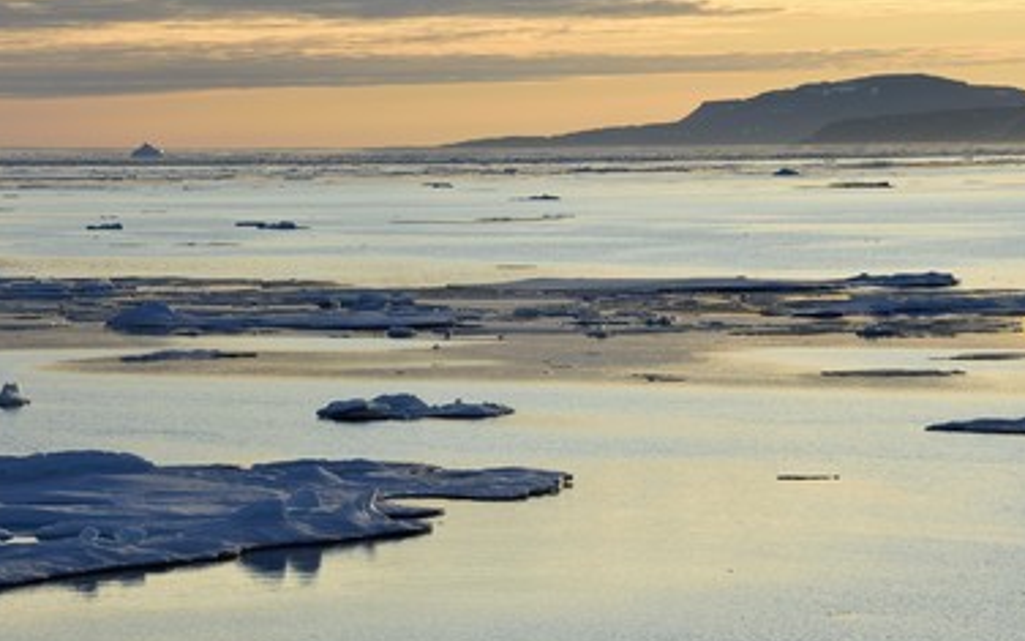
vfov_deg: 6.4
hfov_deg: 10.2
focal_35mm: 205
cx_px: 521
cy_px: 338
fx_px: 5727
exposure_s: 1/250
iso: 200
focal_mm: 180
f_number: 13
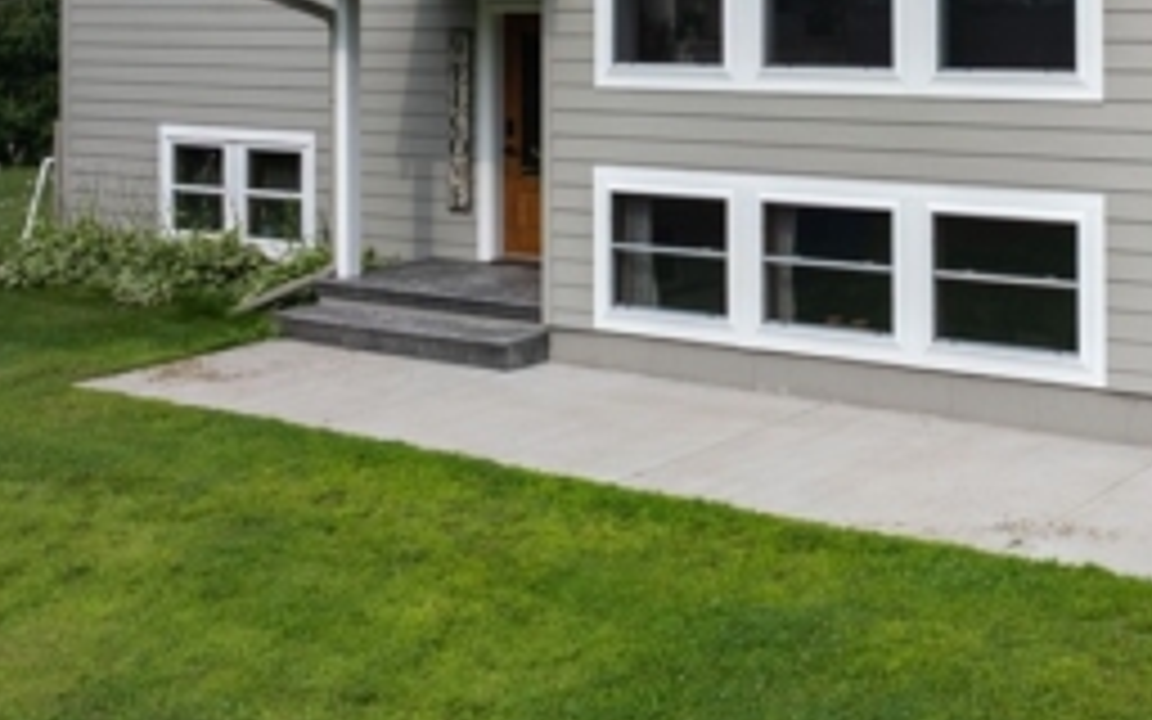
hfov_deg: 34.0
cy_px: -32
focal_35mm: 58
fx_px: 1821
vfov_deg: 21.4
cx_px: 936
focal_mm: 12.29
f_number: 2.8
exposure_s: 1/1600
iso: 100
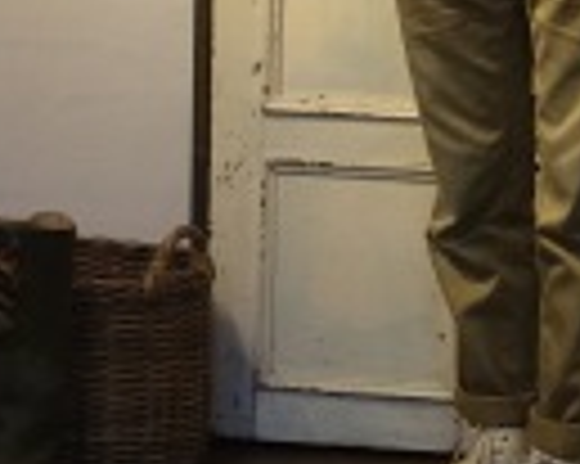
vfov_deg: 14.0
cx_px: 555
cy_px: 176
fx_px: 1887
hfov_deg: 17.1
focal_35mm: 110
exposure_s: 1/33
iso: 160
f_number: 2.2
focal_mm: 4.15
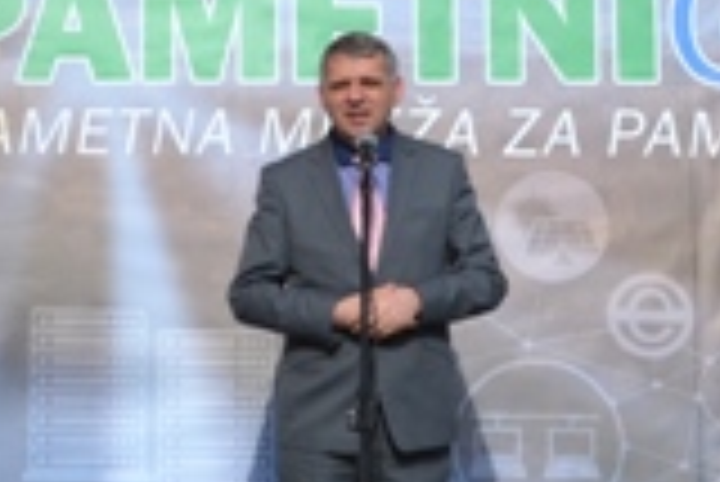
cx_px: -207
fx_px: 2642
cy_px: 187
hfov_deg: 14.9
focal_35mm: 132
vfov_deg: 10.4
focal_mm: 22
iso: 100
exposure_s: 1/320
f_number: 9
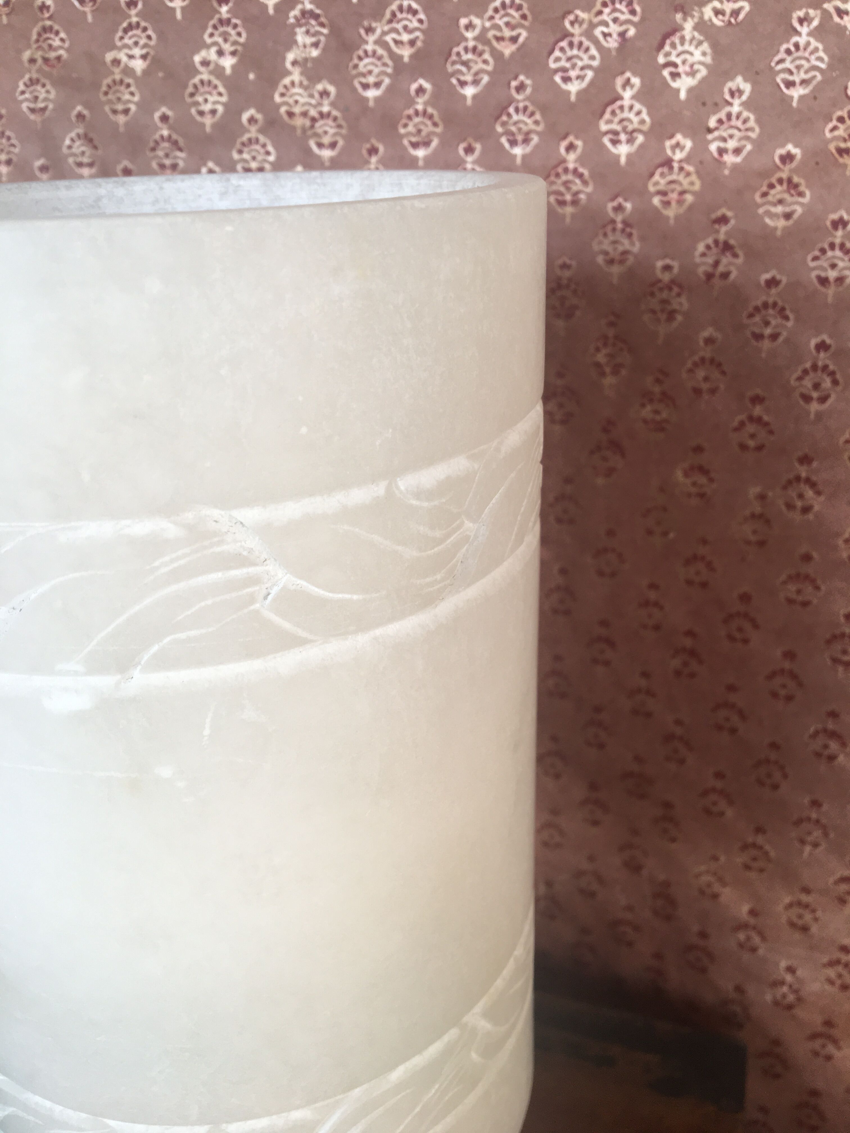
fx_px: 949
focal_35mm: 29
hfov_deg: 48.2
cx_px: 425
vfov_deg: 61.7
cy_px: 566
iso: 32
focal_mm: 4.15
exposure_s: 1/50
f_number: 2.2
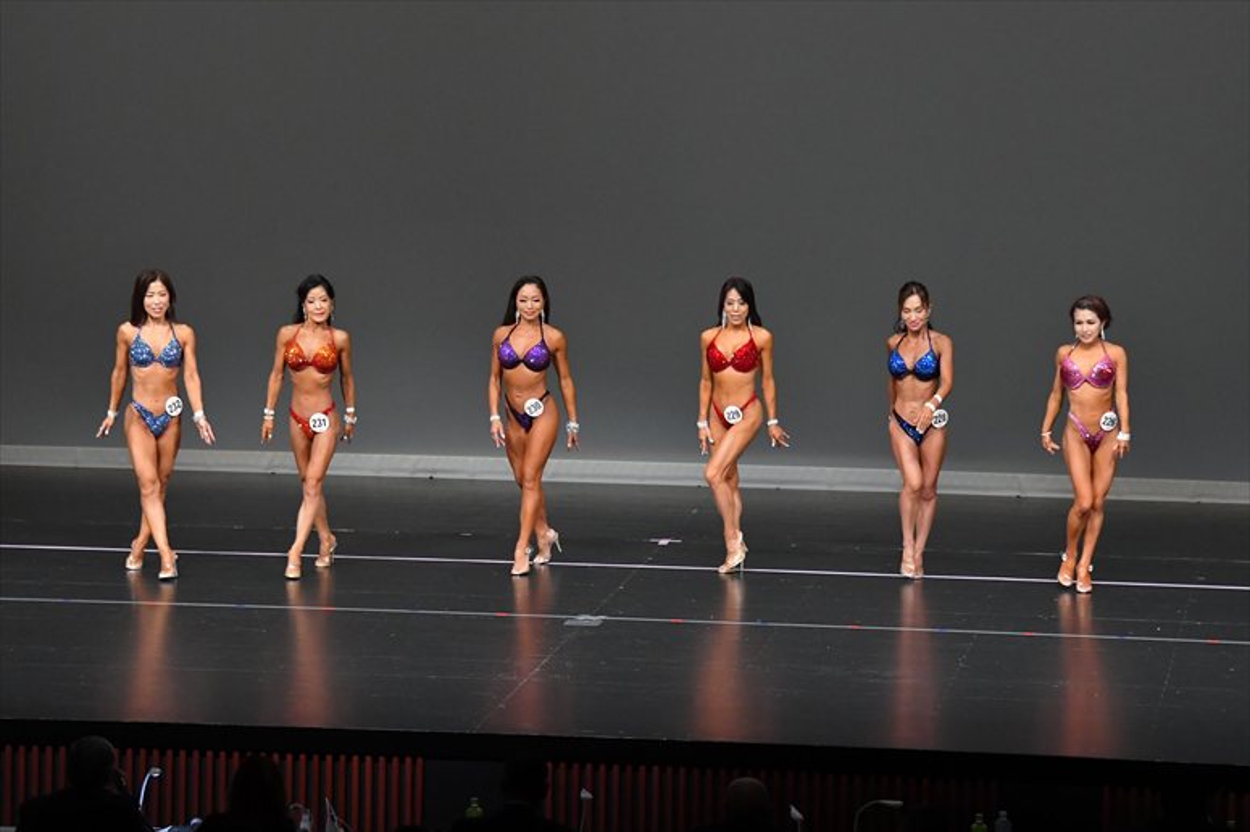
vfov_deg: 8.7
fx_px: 5449
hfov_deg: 13.1
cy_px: 416
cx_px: 625
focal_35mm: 157
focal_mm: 105
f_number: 5.6
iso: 4000
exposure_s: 1/400
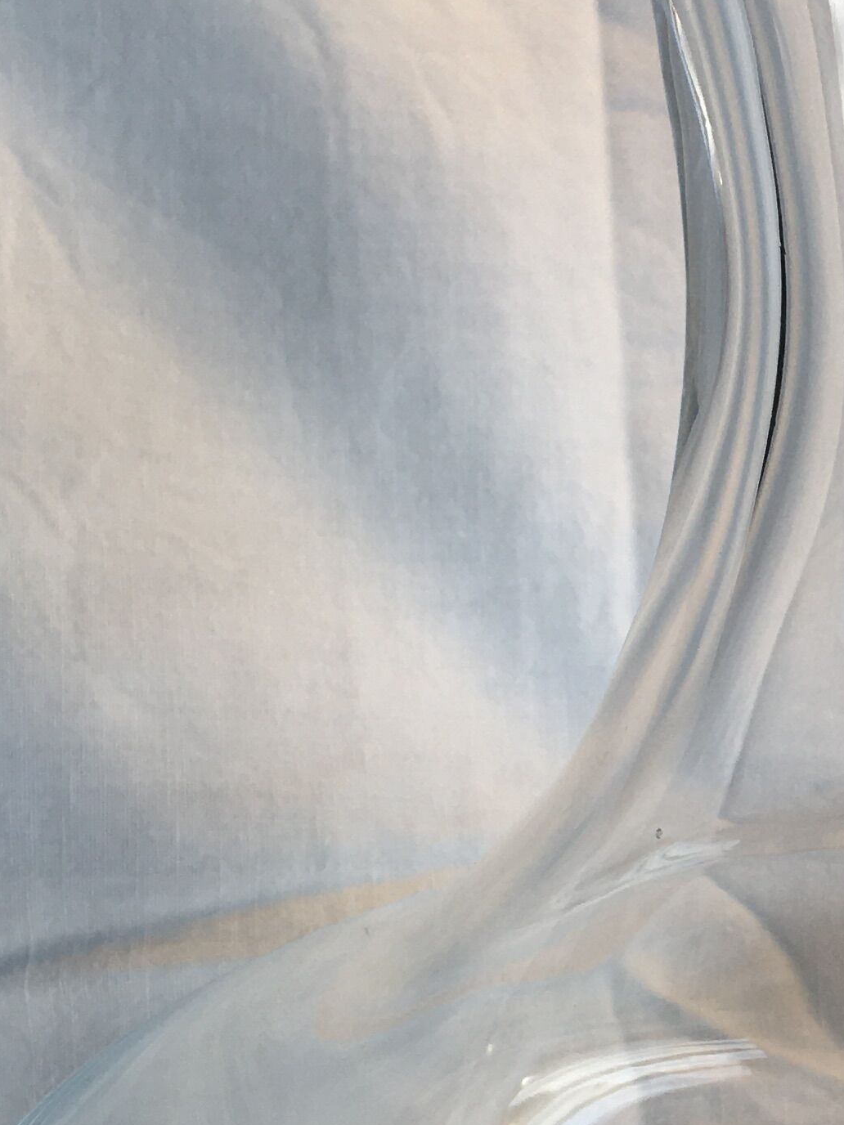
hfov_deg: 16.8
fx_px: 2763
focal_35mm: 85
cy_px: 716
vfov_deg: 23.0
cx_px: 919
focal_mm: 4.15
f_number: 2.2
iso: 25
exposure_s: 1/100
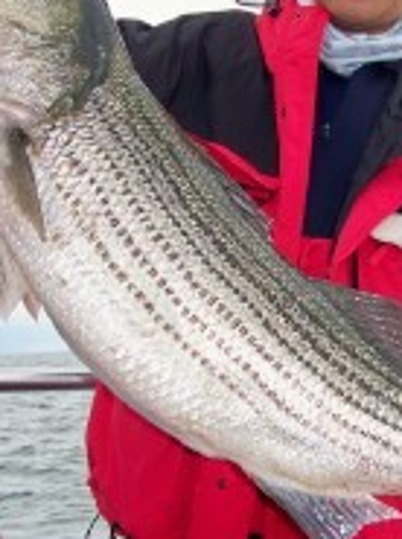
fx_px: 1212
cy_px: 286
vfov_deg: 25.1
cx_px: 329
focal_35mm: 78
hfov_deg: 18.6
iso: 64
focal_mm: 5.85
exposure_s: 1/400
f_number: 2.8
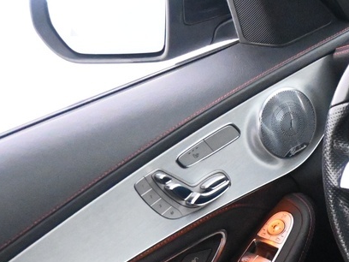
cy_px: 312
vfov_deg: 13.6
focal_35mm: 106
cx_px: 674
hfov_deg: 15.3
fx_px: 1067
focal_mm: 18.5
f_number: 3.8
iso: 6400
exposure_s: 1/30
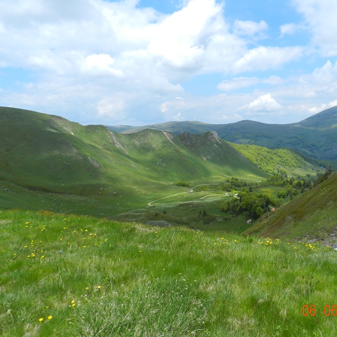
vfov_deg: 57.3
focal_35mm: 28
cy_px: 172
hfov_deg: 56.5
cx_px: 213
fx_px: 308
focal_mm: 4
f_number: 4
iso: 160
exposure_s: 1/1000
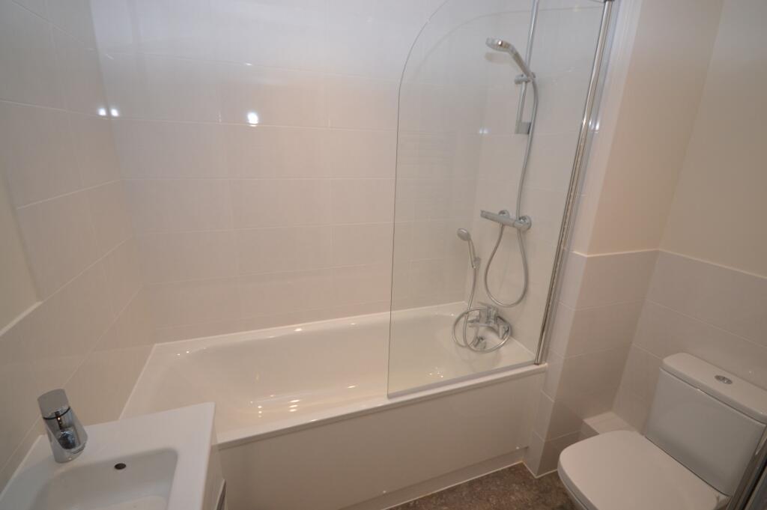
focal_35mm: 15
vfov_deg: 77.2
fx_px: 319
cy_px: 255
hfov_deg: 100.4
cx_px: 384
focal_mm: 10
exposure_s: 1/60
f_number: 4
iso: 400
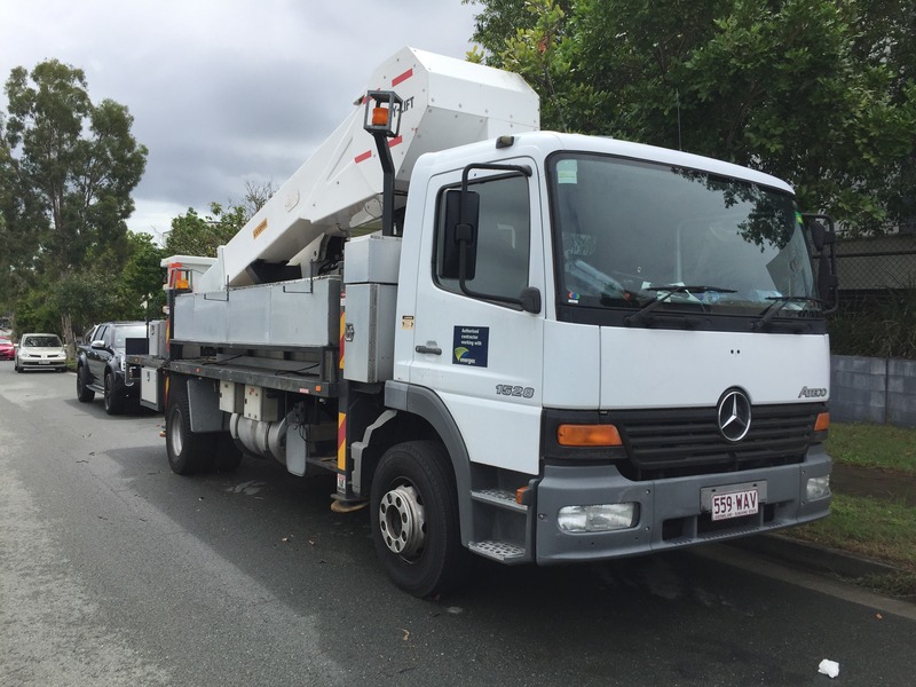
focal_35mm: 29
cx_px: 458
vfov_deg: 48.2
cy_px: 344
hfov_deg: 61.7
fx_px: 767
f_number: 2.2
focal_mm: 4.15
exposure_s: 1/1883
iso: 32
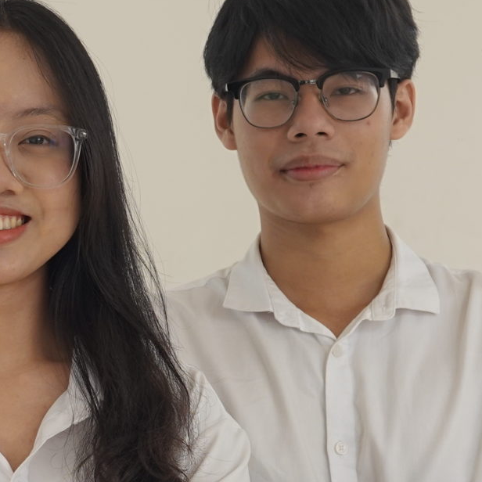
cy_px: 349
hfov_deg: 14.3
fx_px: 1890
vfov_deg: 14.5
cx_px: -13
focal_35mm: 120
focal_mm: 12.63
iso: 100
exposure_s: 1/50
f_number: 2.8
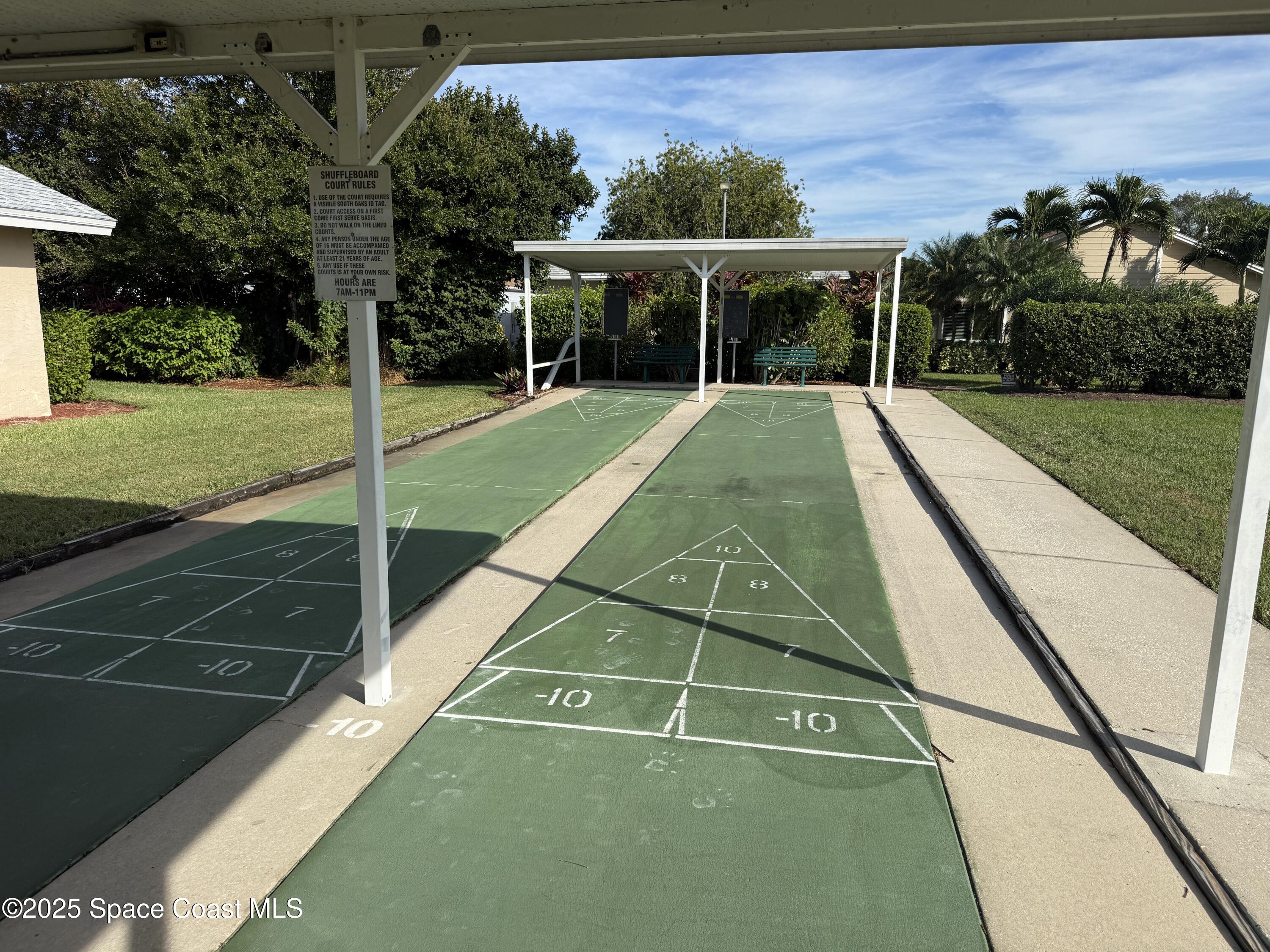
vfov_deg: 56.8
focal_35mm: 24
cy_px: 476
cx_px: 635
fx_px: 881
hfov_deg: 71.6
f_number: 1.78
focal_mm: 6.76
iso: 80
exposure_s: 1/4975
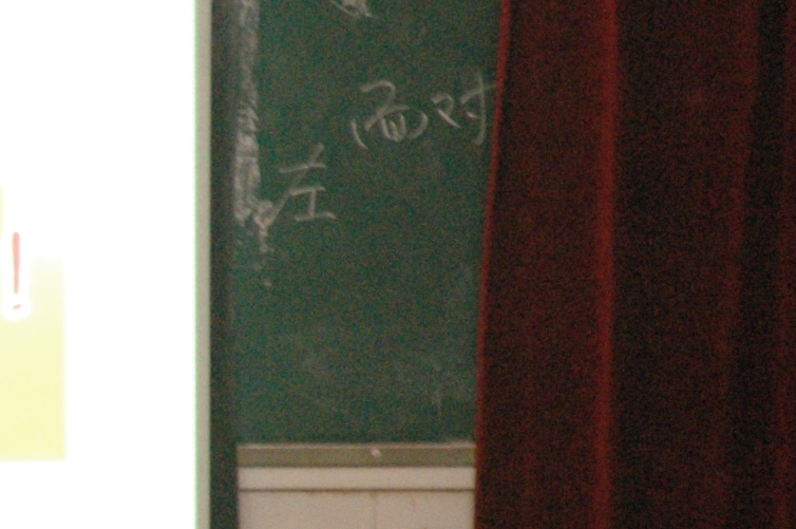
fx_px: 9254
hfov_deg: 4.9
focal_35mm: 419
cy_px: 495
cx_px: -511
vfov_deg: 3.3
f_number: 4.5
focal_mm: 70
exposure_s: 1/20
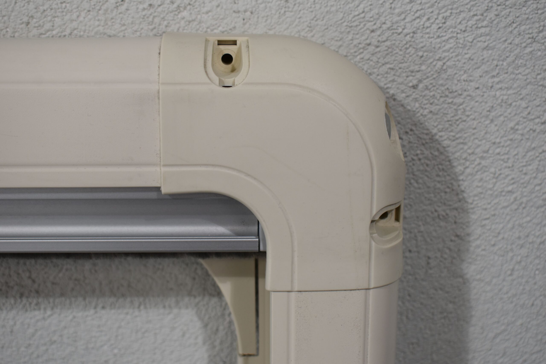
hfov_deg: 37.8
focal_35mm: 52
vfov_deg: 25.8
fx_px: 796
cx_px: 273
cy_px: 182
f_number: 5.6
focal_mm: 35
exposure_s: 1/125
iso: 200
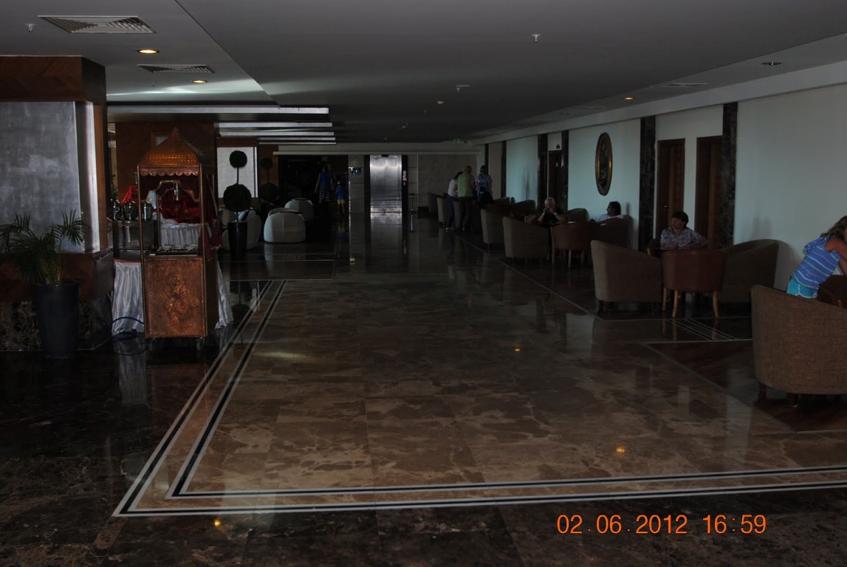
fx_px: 848
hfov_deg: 53.1
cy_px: 284
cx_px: 424
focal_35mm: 36
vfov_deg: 37.0
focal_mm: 24
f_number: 4.5
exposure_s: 1/60
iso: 200
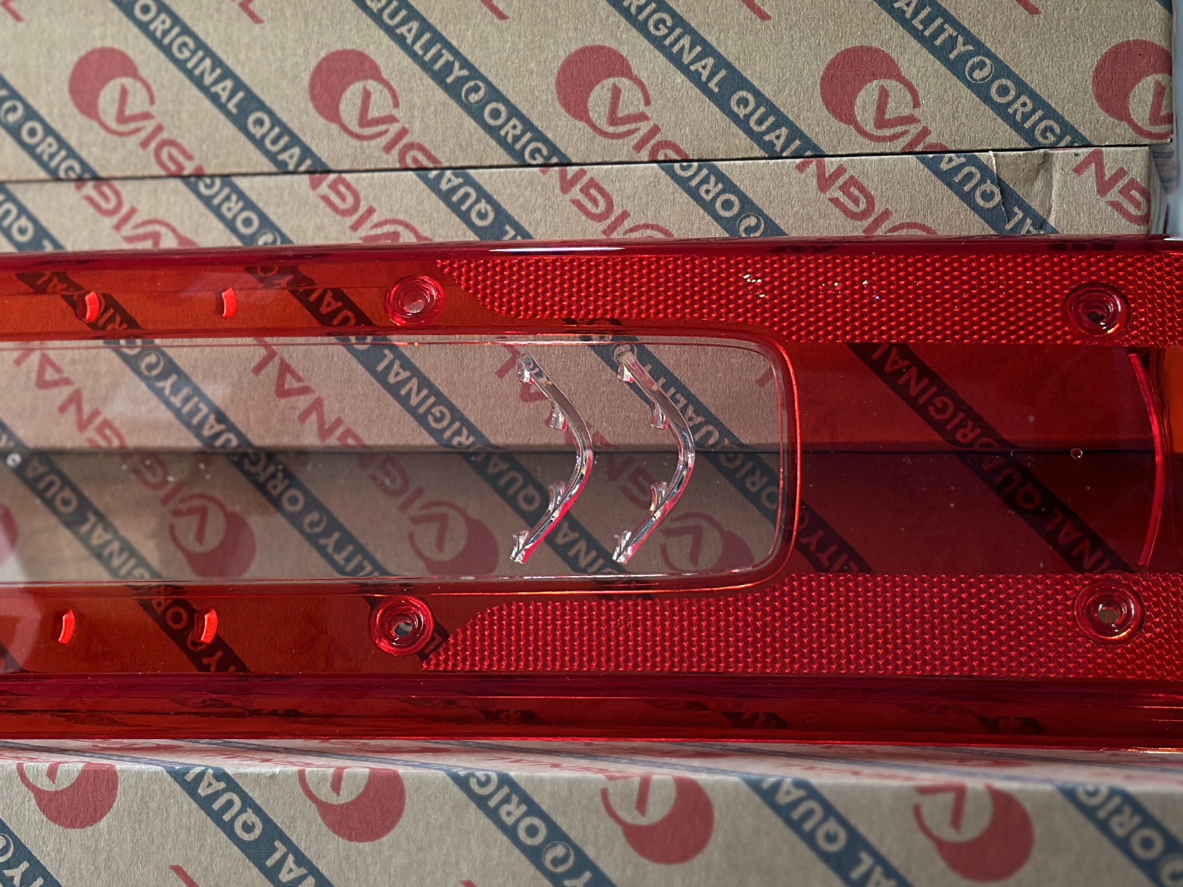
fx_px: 3281
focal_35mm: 96
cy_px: 395
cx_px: 273
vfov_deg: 15.4
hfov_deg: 20.3
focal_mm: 6.86
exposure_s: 1/141
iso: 80
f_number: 1.78
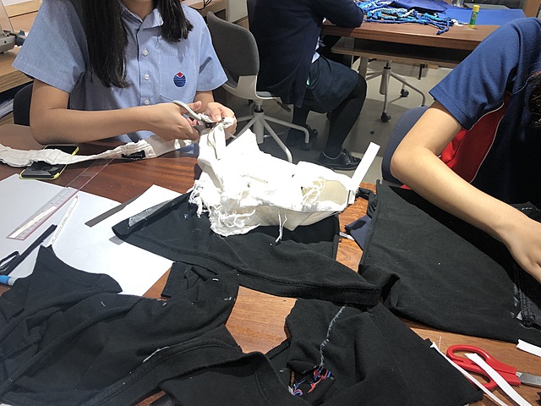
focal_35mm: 28
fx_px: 438
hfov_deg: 63.4
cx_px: 270
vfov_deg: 49.7
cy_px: 203
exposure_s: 1/33
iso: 40
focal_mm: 4
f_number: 1.8
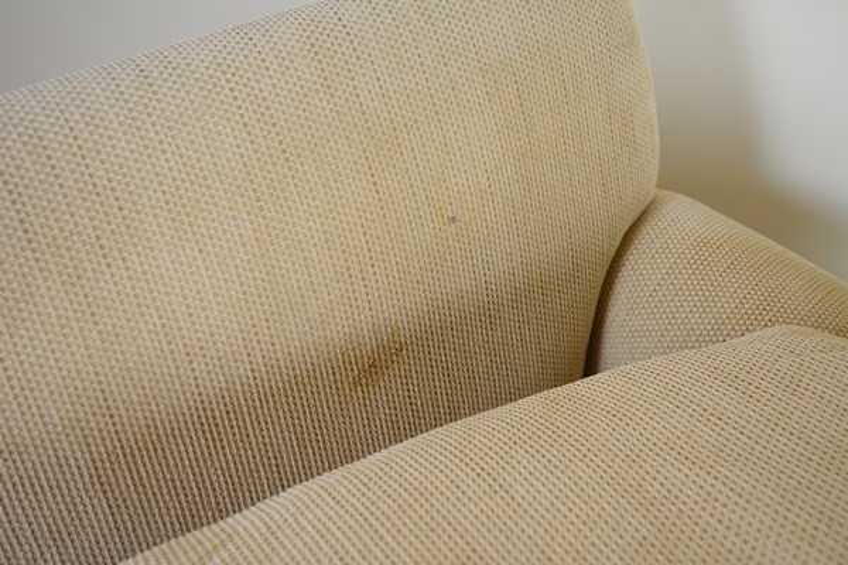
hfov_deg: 45.0
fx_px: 1025
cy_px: 282
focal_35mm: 44
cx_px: 424
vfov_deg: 30.8
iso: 560
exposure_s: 1/60
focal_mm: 29
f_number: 4.5
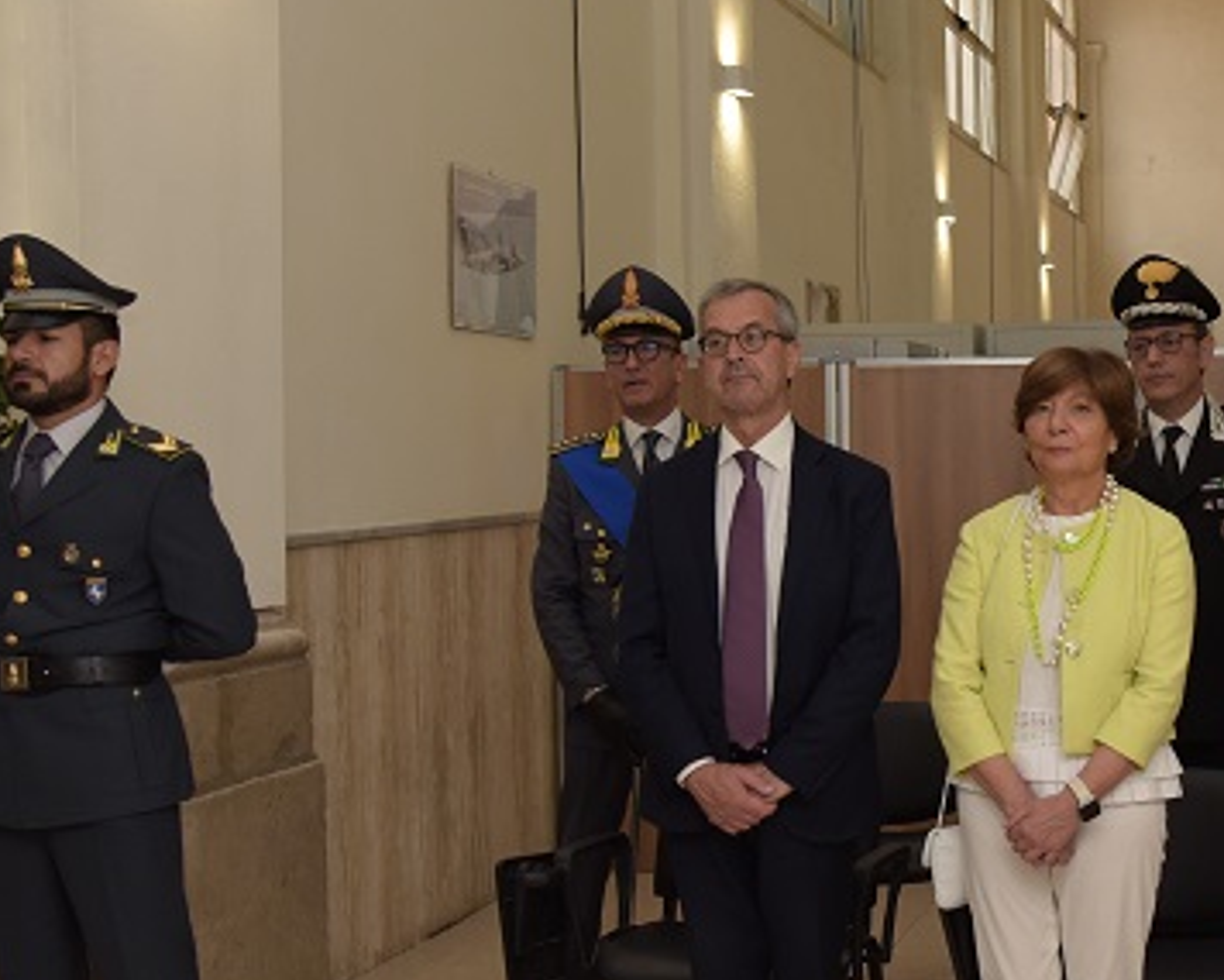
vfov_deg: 26.6
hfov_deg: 32.1
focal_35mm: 57
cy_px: 598
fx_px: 2065
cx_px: 990
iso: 1000
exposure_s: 1/160
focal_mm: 24
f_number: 4.5
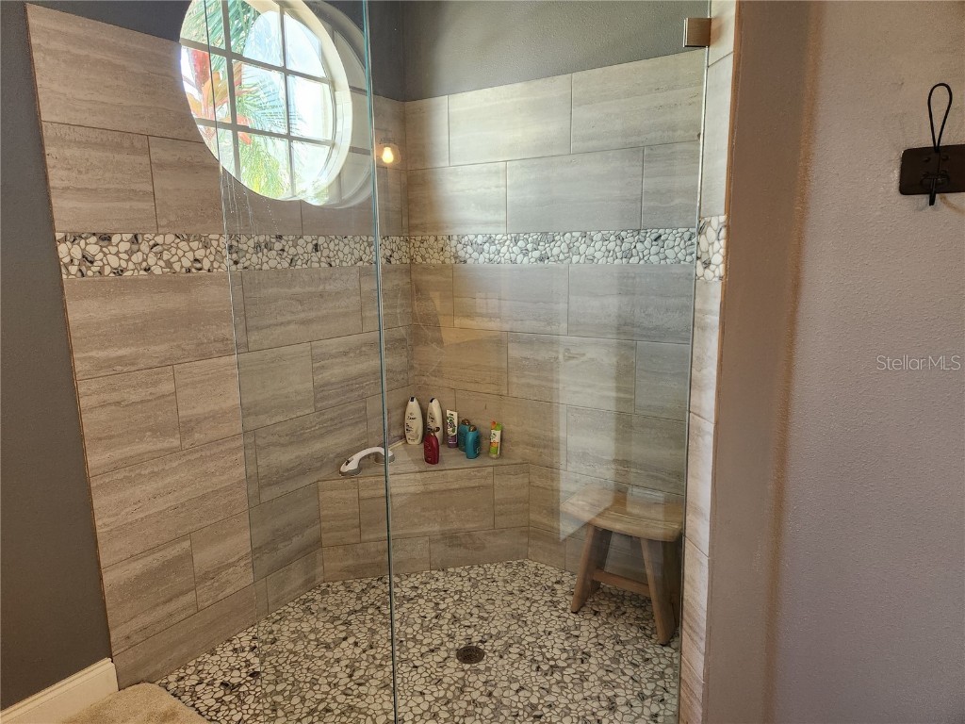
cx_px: 482
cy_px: 362
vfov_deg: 58.9
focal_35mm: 23
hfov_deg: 73.9
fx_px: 641
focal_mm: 5.4
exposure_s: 1/120
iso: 250
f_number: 1.8
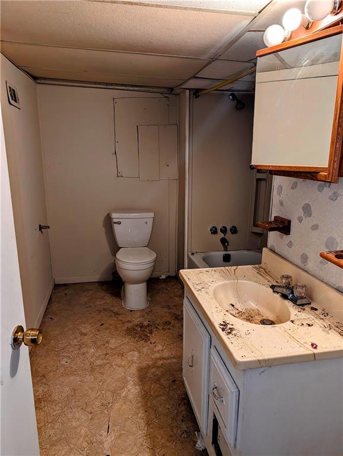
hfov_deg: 56.9
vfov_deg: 71.5
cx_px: 172
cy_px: 228
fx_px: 316
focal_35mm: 24
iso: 74
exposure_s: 1/120
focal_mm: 6.9
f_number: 1.68
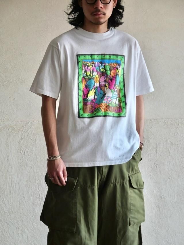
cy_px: 122
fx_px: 709
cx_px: 92
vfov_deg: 19.6
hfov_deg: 14.8
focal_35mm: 100
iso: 1250
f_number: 3.9
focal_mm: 50
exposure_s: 1/125
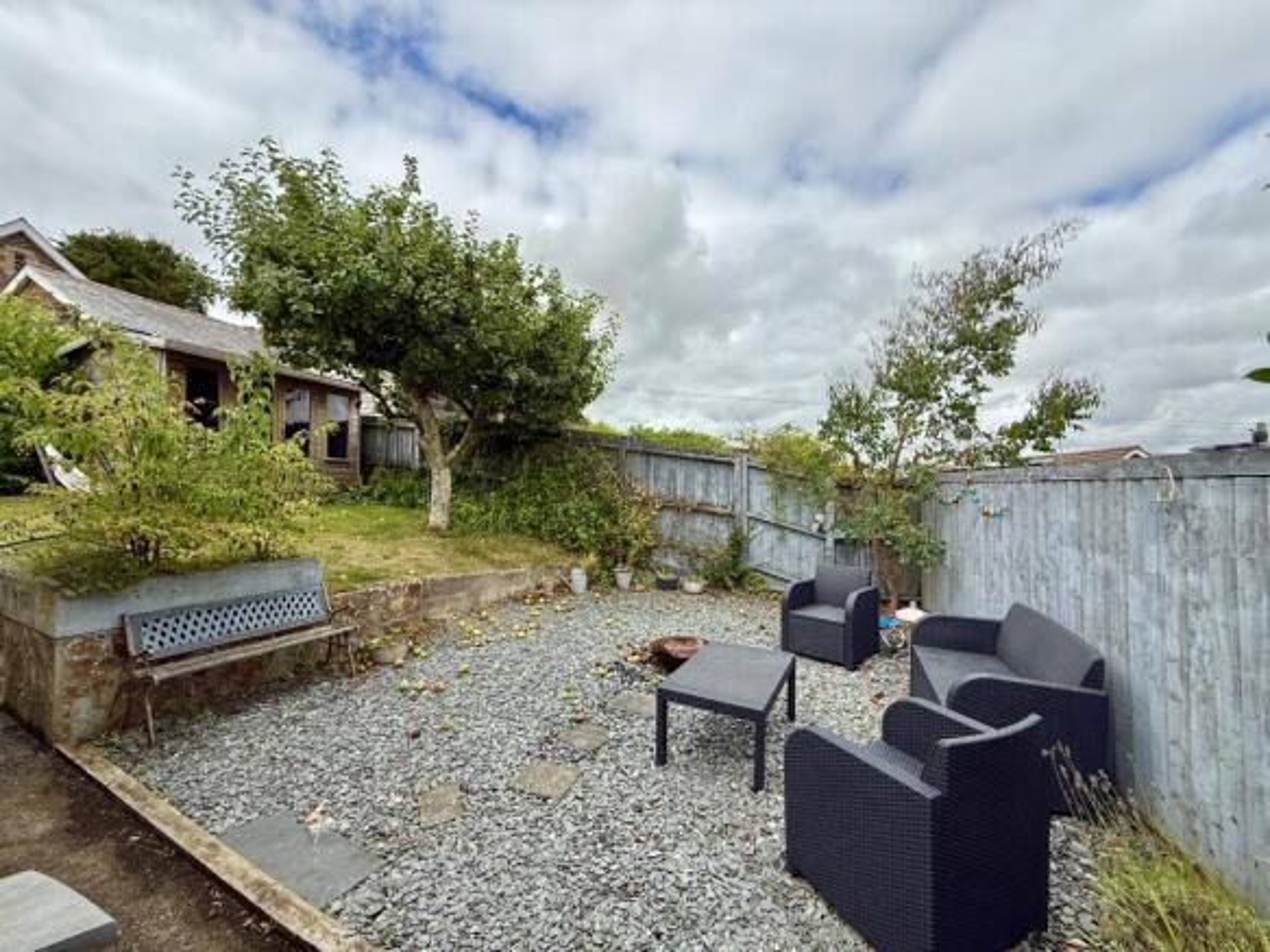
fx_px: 514
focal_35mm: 14
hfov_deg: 102.1
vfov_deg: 85.7
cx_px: 635
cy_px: 476
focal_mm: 2.22
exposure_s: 1/1497
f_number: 2.2
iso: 50
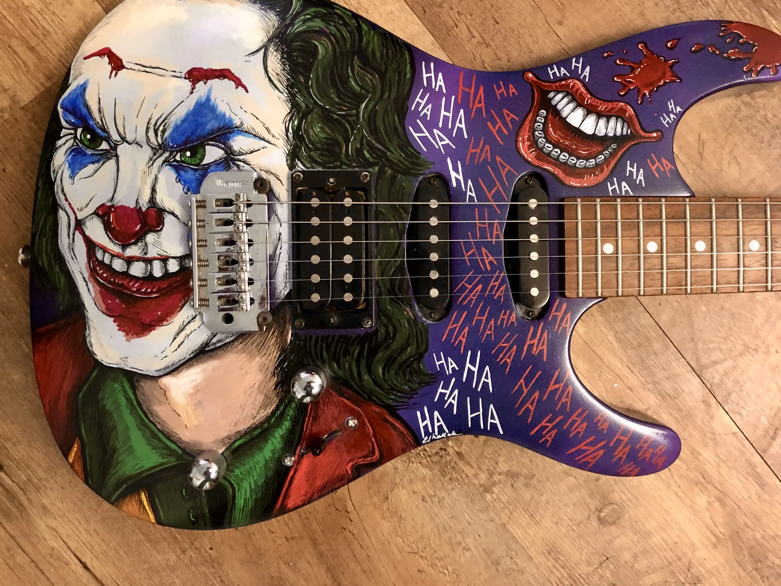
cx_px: 426
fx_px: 745
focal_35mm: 33
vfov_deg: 42.9
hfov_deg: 55.3
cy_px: 259
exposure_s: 1/5
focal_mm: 4
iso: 100
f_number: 1.8
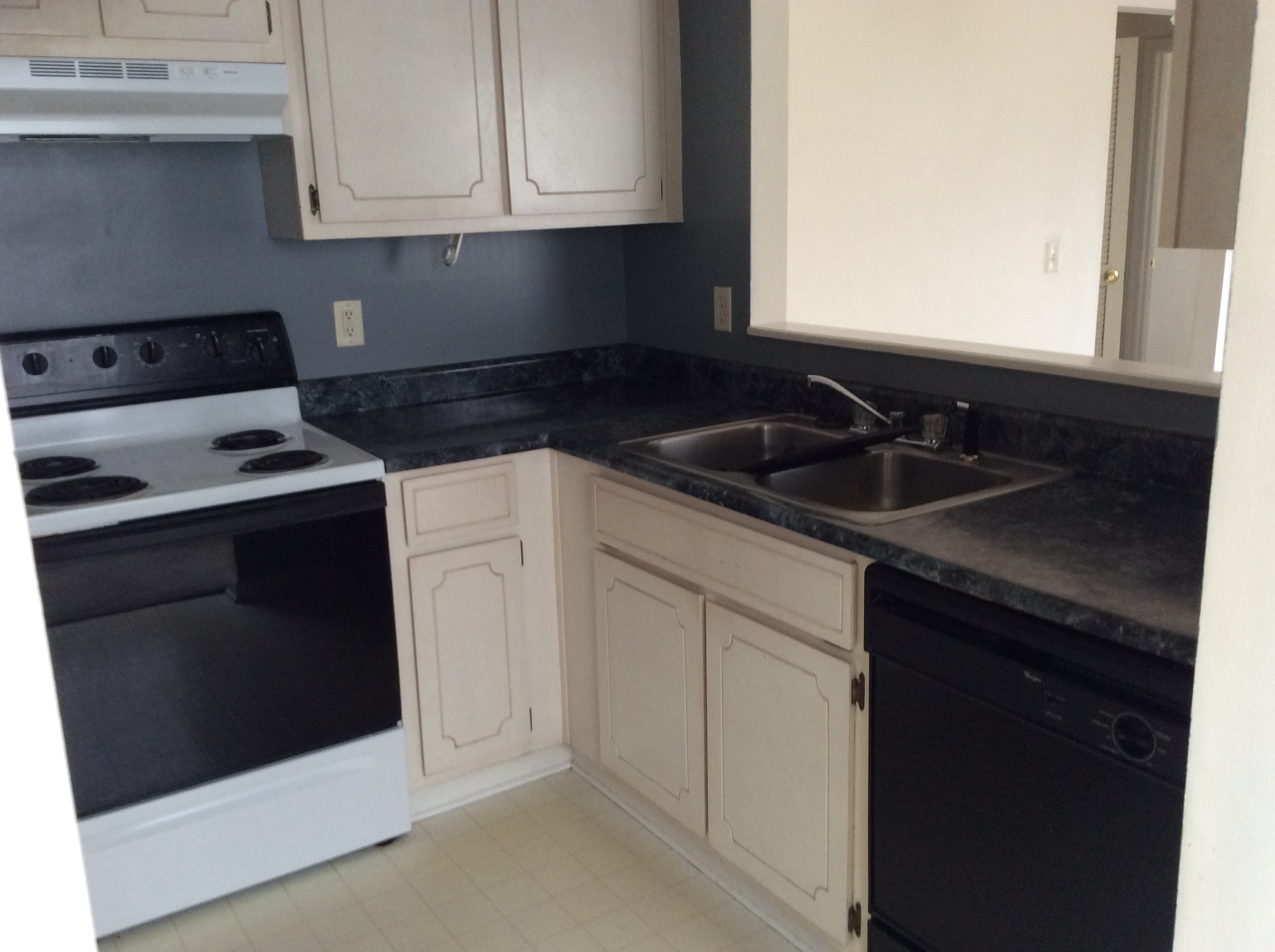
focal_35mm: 32
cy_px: 476
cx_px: 638
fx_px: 1177
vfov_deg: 44.1
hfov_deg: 56.9
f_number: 2.4
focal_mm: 3.3
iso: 100
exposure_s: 1/24
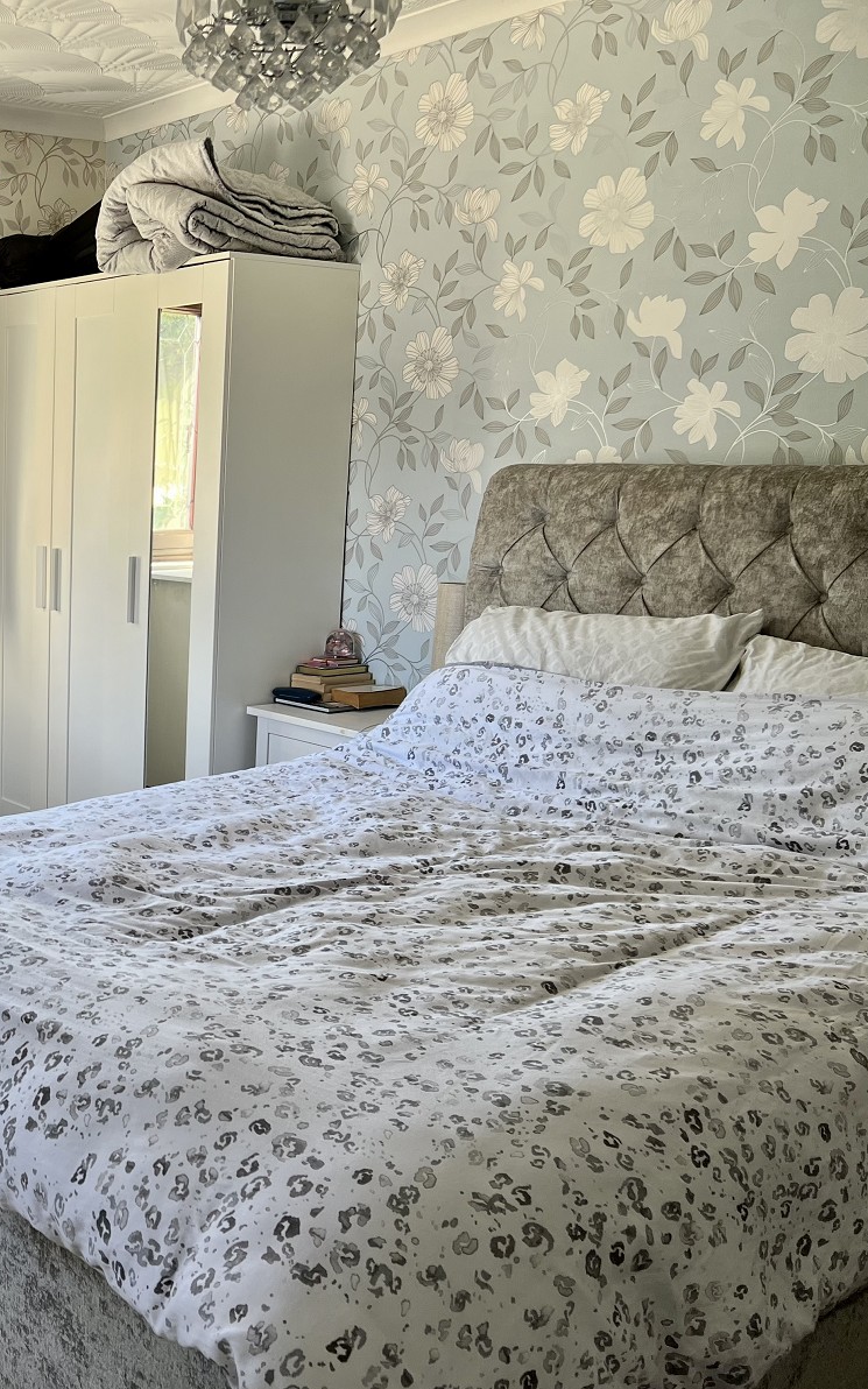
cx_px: -28
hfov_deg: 31.5
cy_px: 698
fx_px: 1400
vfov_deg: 52.7
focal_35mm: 37
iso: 64
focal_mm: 5.7
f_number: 1.5
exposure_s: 1/157
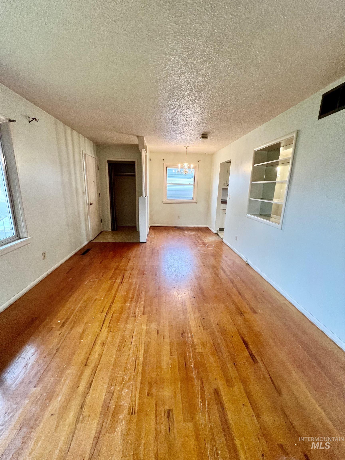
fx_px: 173
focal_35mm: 13
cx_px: 172
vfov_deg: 106.2
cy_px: 230
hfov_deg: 89.9
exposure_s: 1/60
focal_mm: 1.57
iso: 200
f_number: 1.8
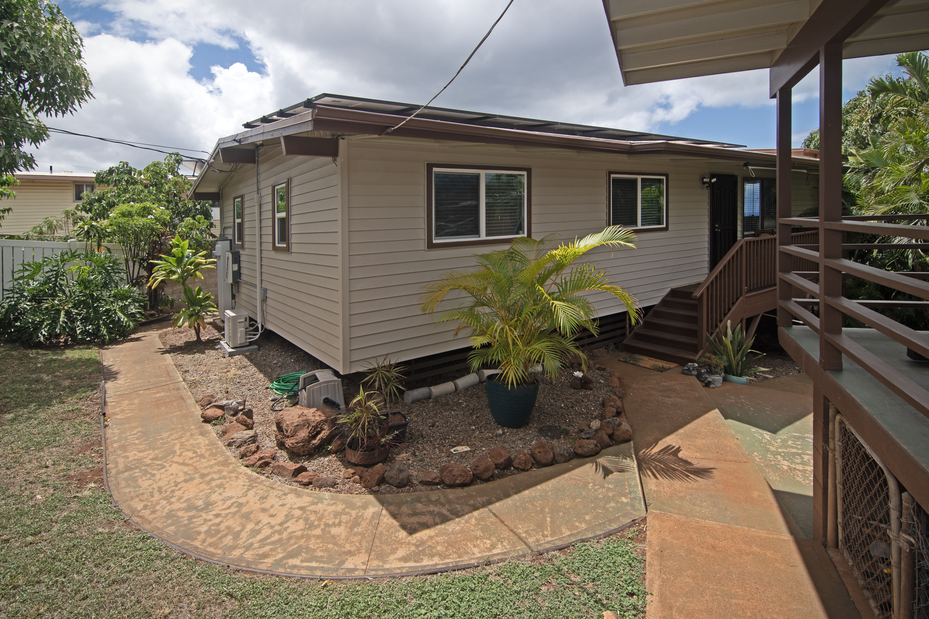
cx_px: 464
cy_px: 310
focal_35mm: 16
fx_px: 413
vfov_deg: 73.7
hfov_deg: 96.7
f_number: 8
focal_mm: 11
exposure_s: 1/250
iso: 100
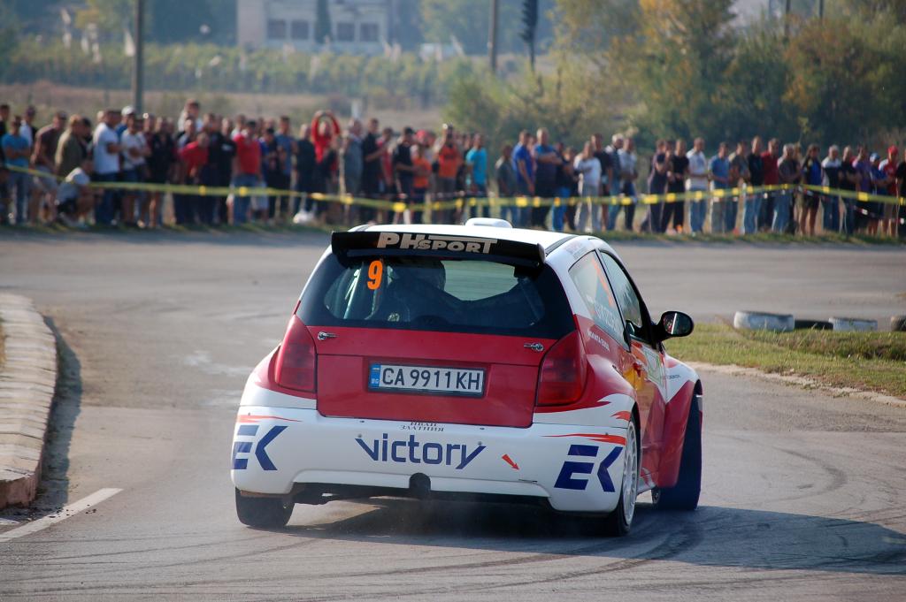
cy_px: 301
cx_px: 453
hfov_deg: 10.2
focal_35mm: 202
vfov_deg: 6.8
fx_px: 5092
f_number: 5
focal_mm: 135
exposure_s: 1/1000
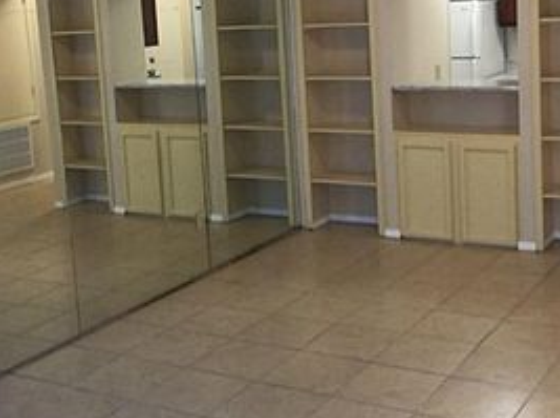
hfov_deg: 33.3
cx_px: 317
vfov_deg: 24.9
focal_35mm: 58
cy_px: 120
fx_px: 936
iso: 64
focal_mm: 2.65
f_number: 2.2
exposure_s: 1/15
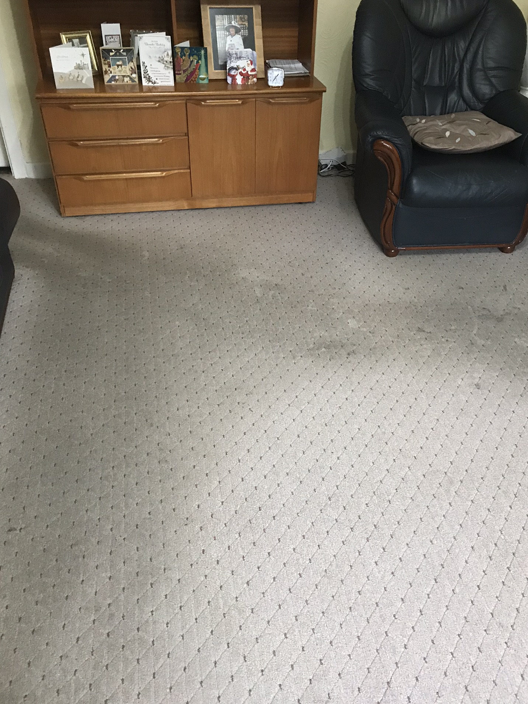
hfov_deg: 46.8
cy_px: 375
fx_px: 610
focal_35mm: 30
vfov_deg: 59.9
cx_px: 277
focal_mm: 3.99
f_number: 1.8
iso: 80
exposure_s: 1/17
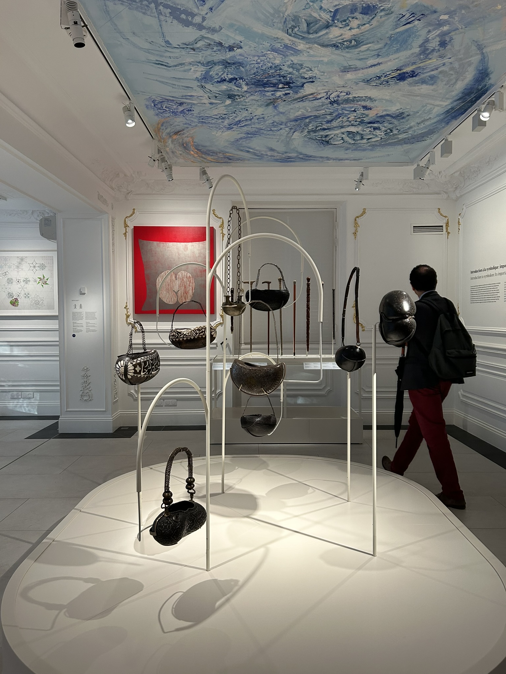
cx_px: 253
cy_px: 337
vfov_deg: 67.3
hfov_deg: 53.1
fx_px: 507
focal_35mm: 26
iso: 125
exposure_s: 1/100
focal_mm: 5.7
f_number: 1.5
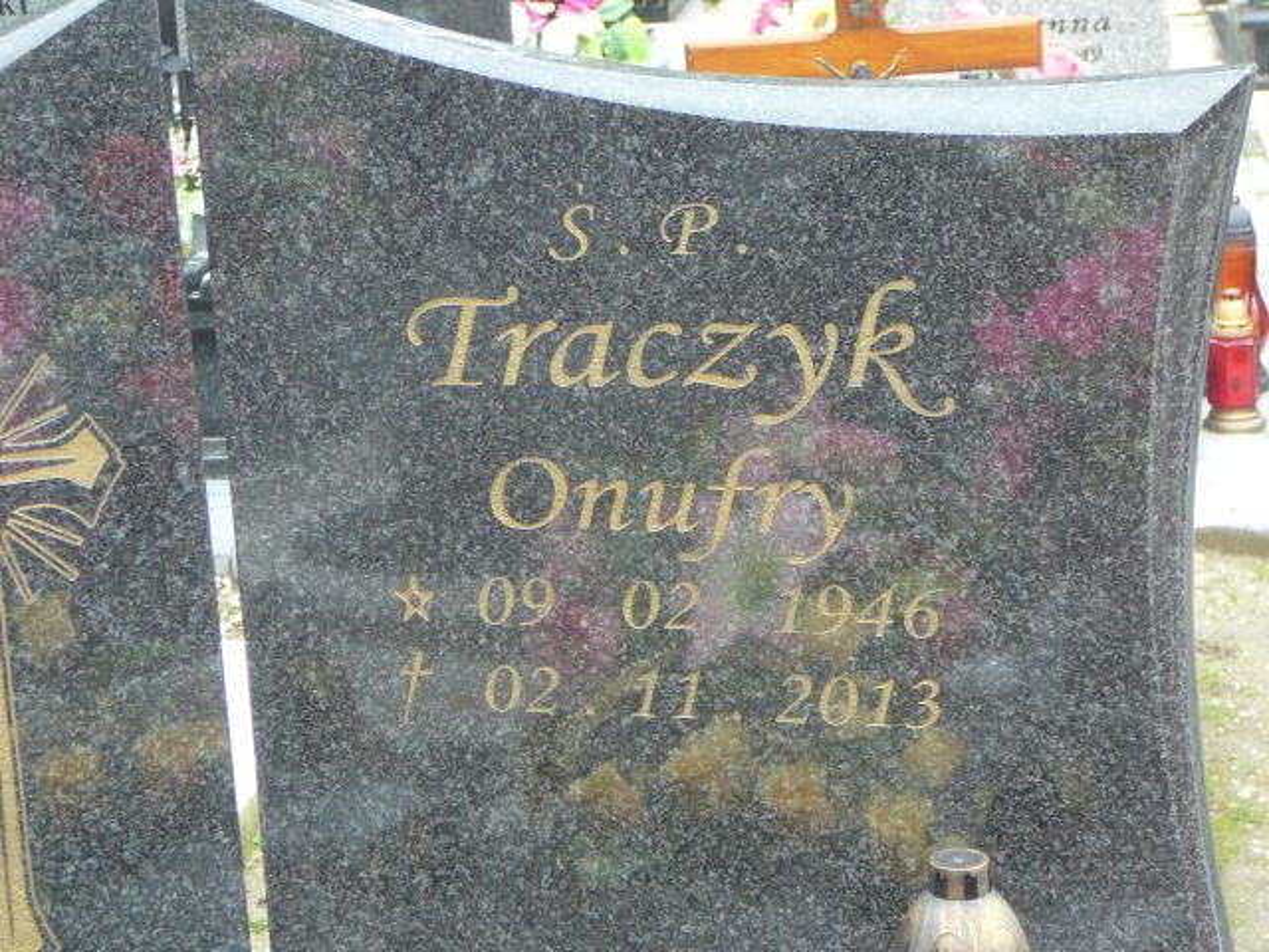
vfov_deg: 17.0
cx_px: 634
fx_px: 3189
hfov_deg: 22.5
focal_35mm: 87
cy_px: 476
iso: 160
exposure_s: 1/30
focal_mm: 13
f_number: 3.8
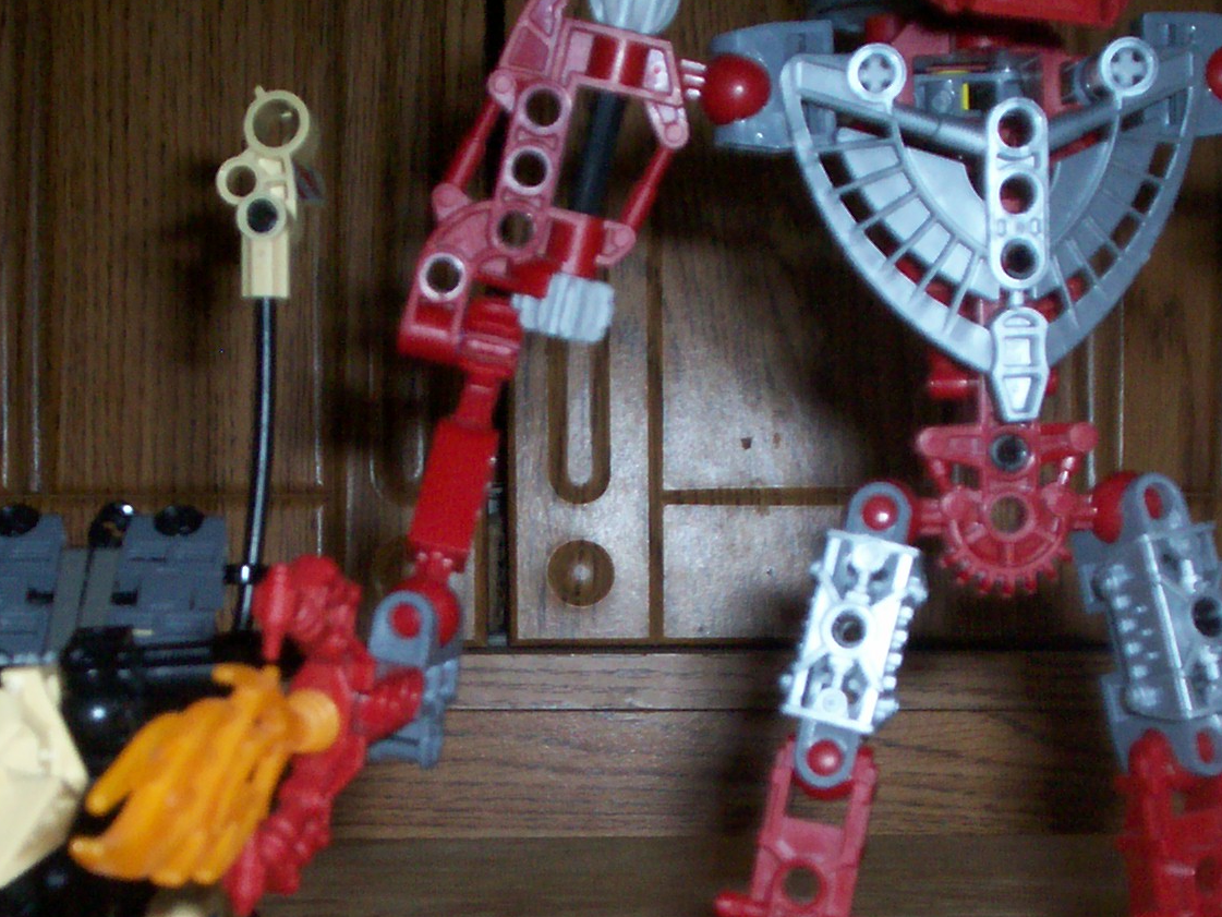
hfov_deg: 26.3
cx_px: 537
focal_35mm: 74
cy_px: 702
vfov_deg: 19.7
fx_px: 2613
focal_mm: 5.9
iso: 140
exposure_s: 1/64
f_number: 4.5
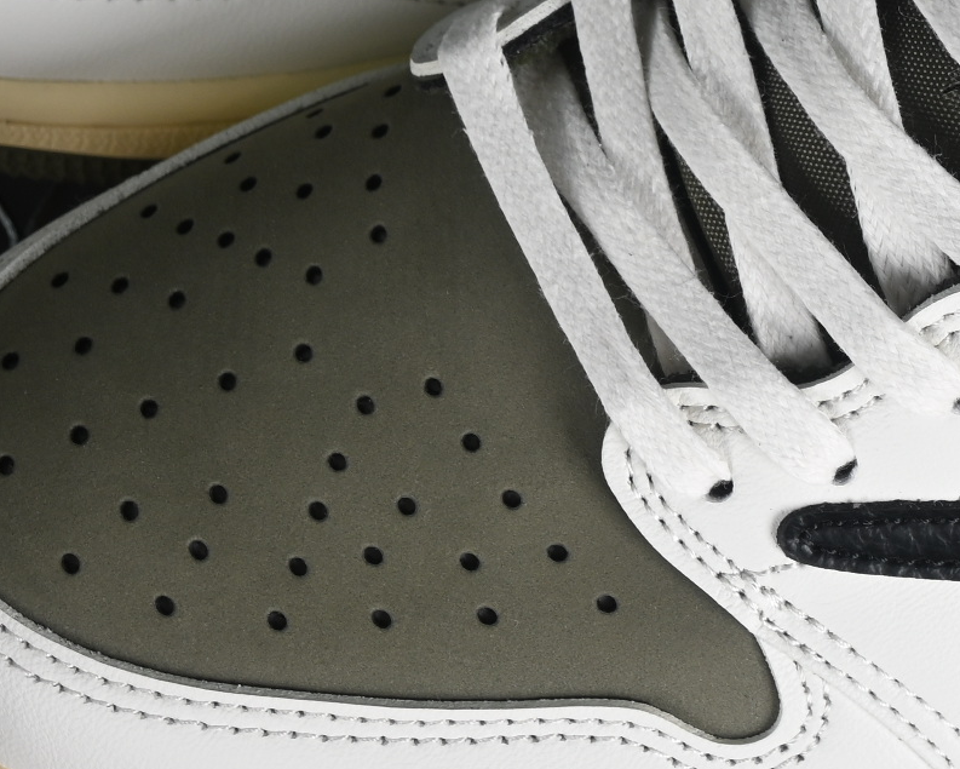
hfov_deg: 7.8
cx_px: 1060
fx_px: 7020
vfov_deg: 6.2
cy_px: -46
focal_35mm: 247
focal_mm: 50
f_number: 7.1
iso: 160
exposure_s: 1/80
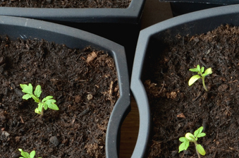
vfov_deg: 6.1
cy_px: 163
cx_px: 289
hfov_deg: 9.1
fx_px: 1476
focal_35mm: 223
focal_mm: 40
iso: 200
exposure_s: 1/10
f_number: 16
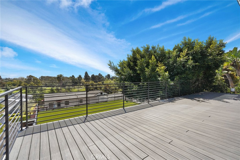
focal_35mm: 16
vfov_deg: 73.7
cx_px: 120
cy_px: 80
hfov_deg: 96.8
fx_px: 107
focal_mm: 16
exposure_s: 1/500
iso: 1600
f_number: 9
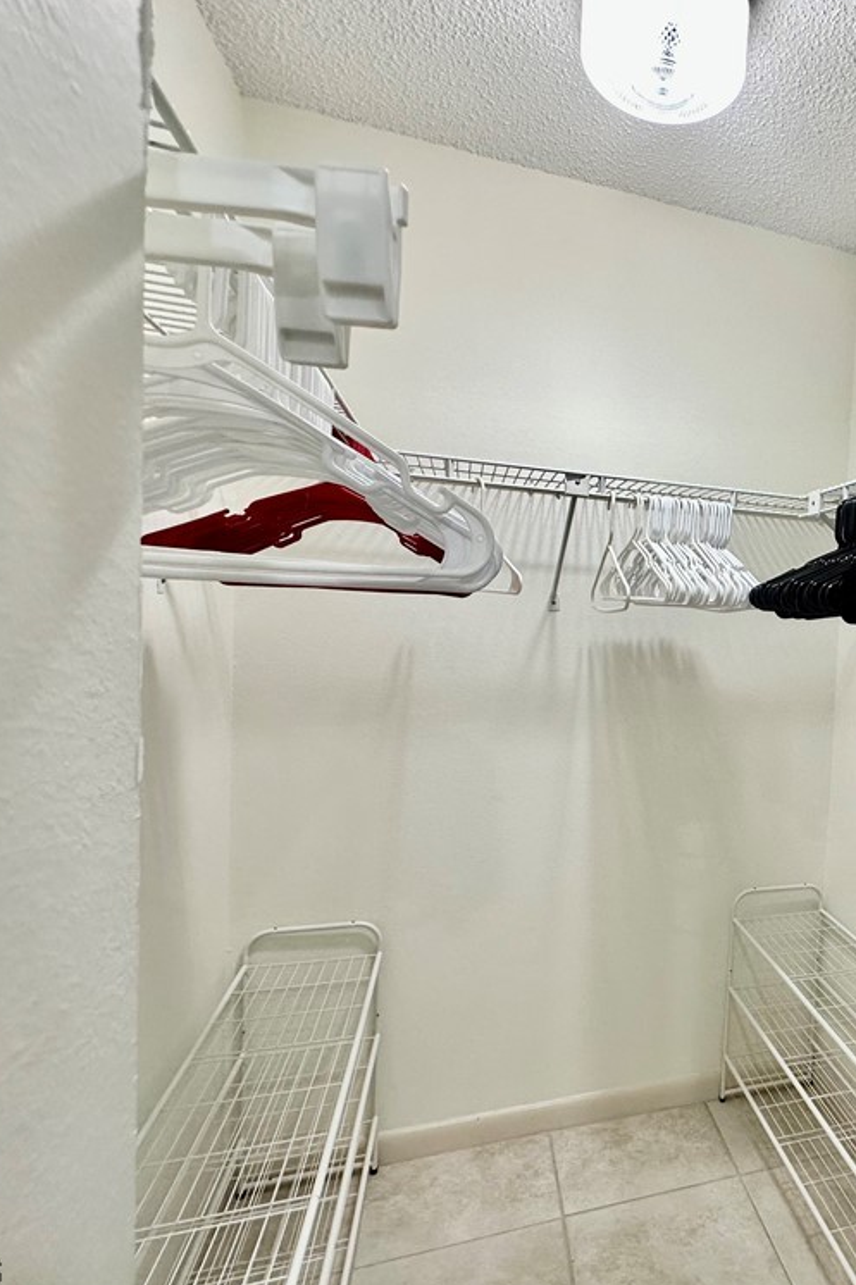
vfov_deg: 84.0
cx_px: 718
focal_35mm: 20
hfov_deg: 56.1
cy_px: 646
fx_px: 714
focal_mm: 2.22
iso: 160
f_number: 2.2
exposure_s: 1/120
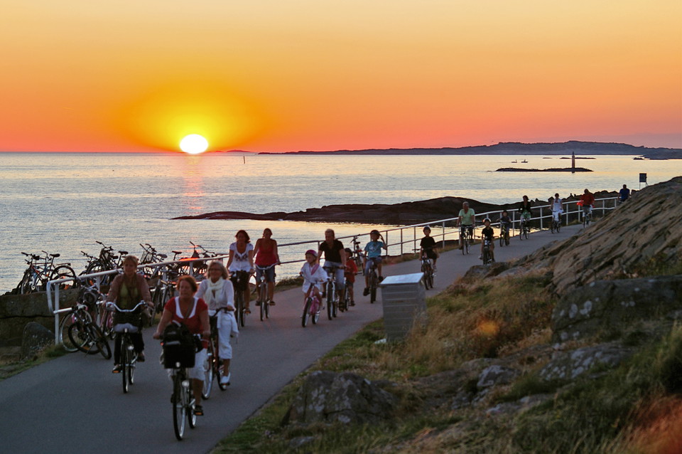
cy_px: 227
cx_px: 341
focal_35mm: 132
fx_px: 2498
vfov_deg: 10.4
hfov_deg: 15.5
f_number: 4.5
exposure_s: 1/180
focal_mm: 88
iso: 200
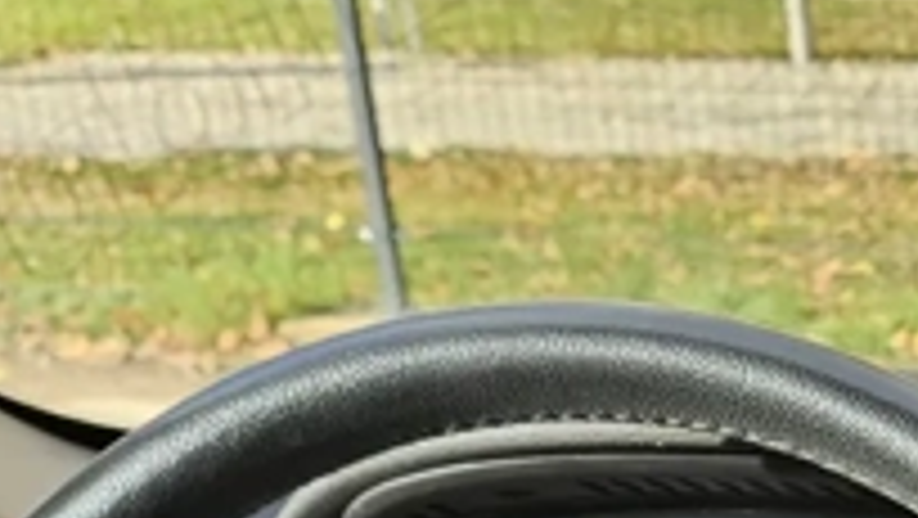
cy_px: 1230
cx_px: 1917
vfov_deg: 8.9
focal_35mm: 123
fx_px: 2996
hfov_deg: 14.2
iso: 25
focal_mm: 5.4
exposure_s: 1/213
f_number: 1.8
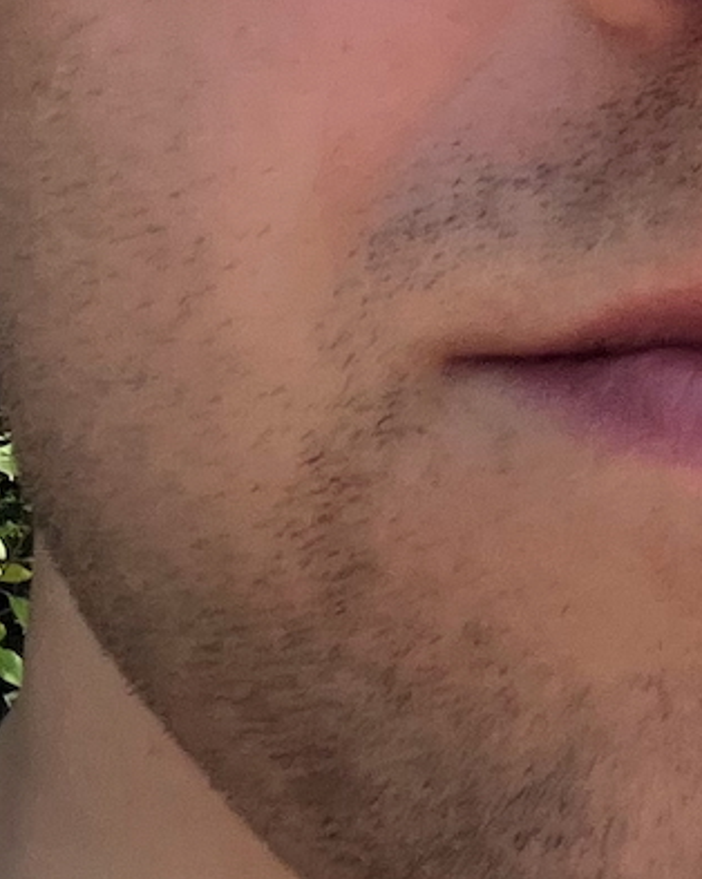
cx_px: 1607
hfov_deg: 9.4
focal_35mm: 149
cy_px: -854
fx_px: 3873
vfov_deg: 11.7
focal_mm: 2.71
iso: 32
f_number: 2.2
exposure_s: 1/510
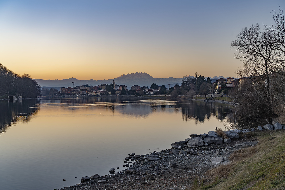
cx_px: 142
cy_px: 95
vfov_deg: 31.2
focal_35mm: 43
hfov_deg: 45.4
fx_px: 340
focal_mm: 43
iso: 160
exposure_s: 1/30
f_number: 8
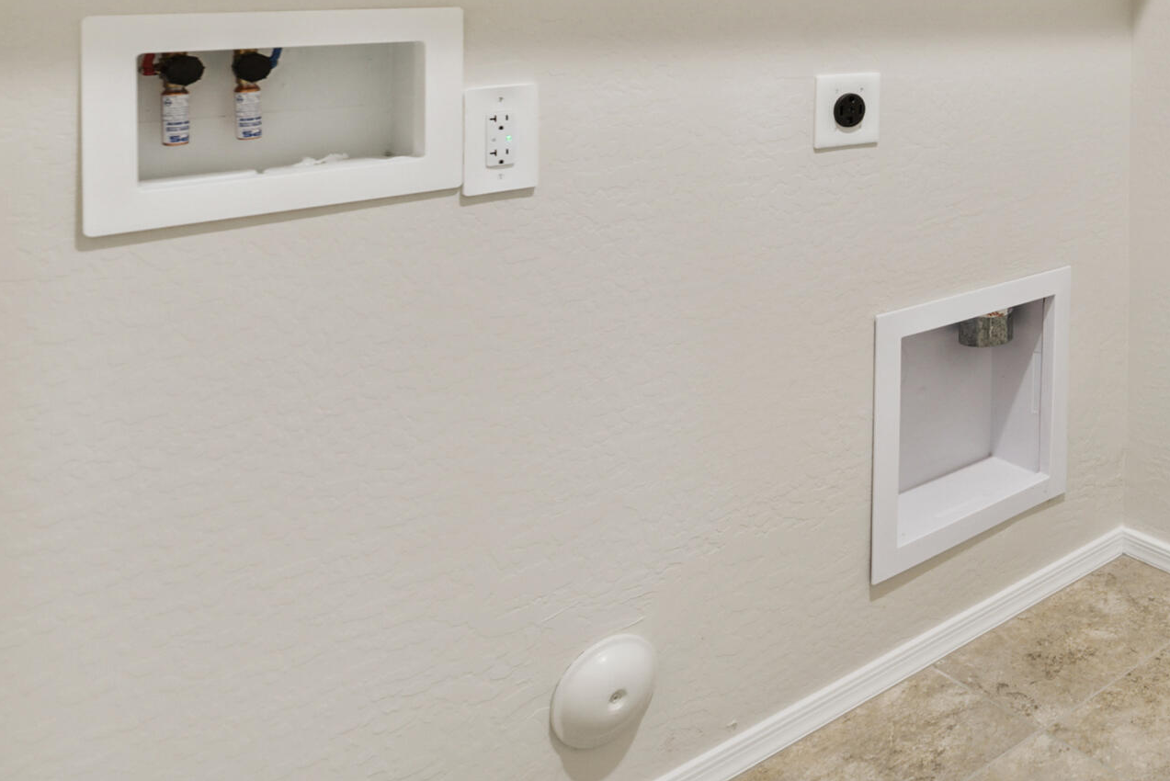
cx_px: 1266
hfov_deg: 44.6
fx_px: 1073
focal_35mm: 33
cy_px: -25
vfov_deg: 35.6
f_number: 4.5
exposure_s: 1/160
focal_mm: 14
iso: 100
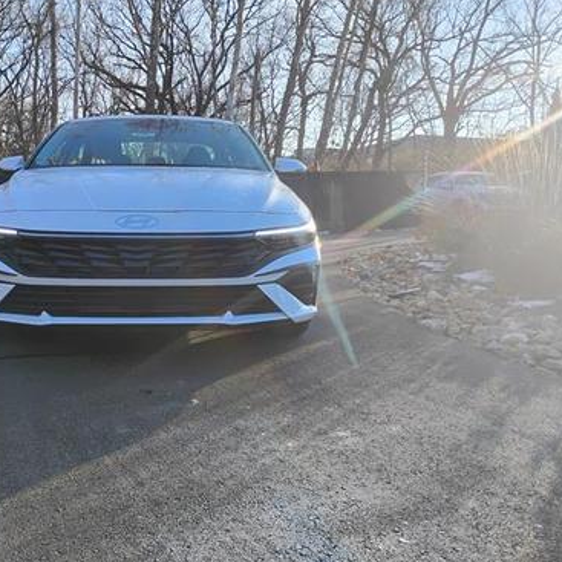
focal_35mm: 34
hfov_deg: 47.8
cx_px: 194
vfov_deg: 48.4
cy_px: 274
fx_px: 625
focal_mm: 4.26
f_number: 1.8
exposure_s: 1/385
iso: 100
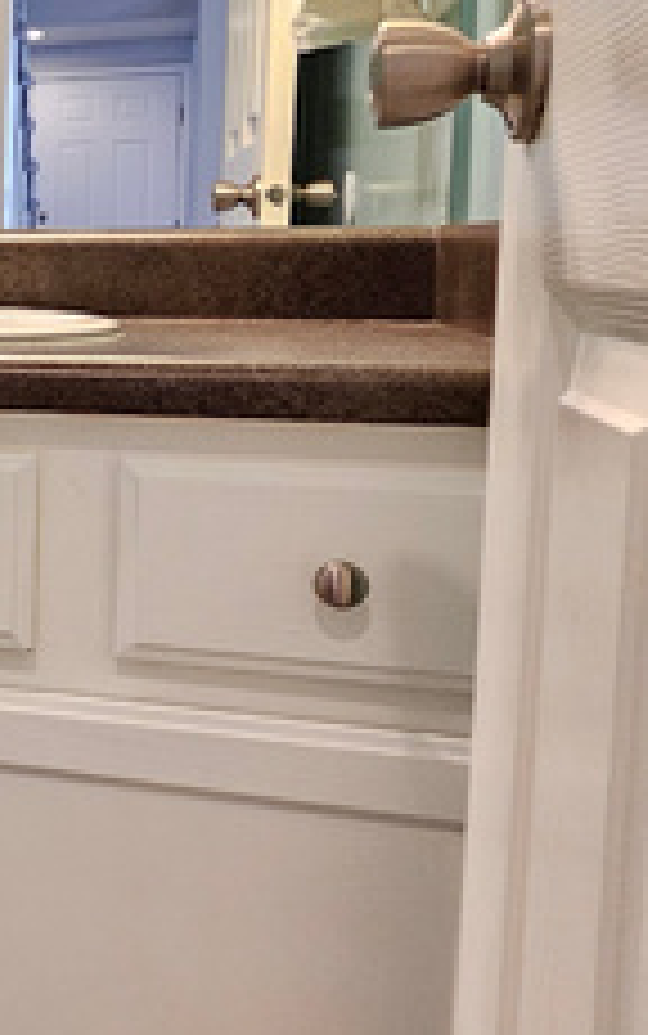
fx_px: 1298
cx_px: -558
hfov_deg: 19.6
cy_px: 374
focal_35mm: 46
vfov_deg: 43.1
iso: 320
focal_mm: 2.2
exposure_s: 1/60
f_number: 2.2
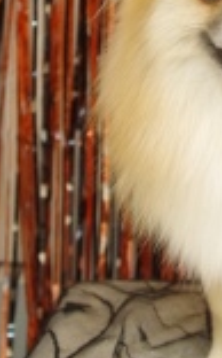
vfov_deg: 18.4
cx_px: 240
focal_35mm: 110
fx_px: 1069
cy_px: -14
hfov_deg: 11.7
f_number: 4
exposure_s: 1/125
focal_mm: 28
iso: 2500
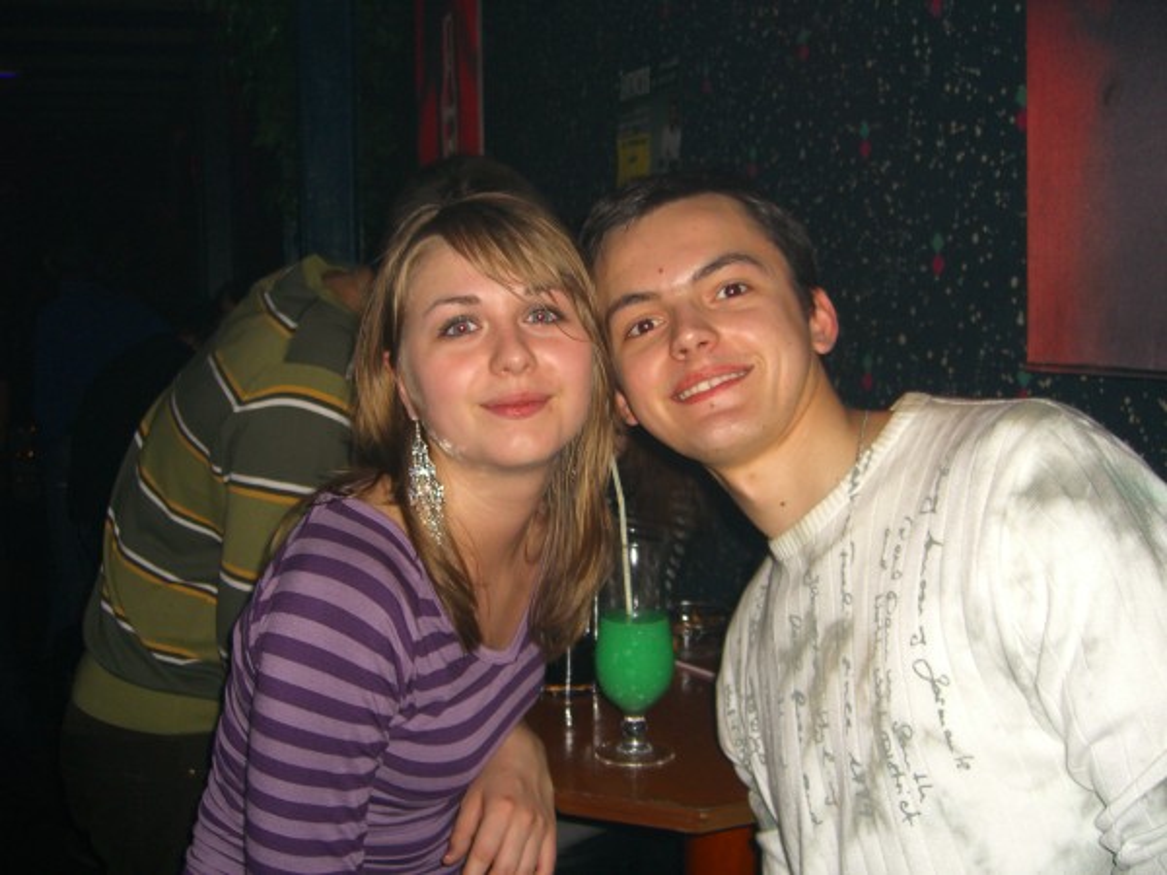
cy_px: 438
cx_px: 584
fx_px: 1281
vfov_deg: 37.7
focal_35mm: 38
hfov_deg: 49.0
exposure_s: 1/60
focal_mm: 7.9
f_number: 2.8
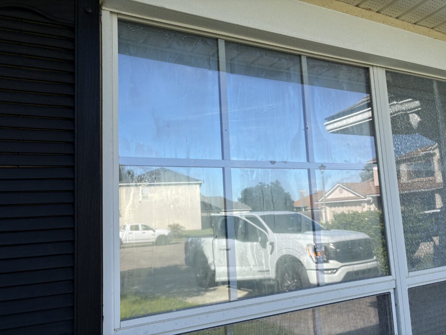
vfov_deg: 53.1
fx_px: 335
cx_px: 223
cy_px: 168
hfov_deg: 67.3
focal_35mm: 26
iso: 50
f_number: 1.6
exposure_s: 1/1420
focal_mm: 5.96
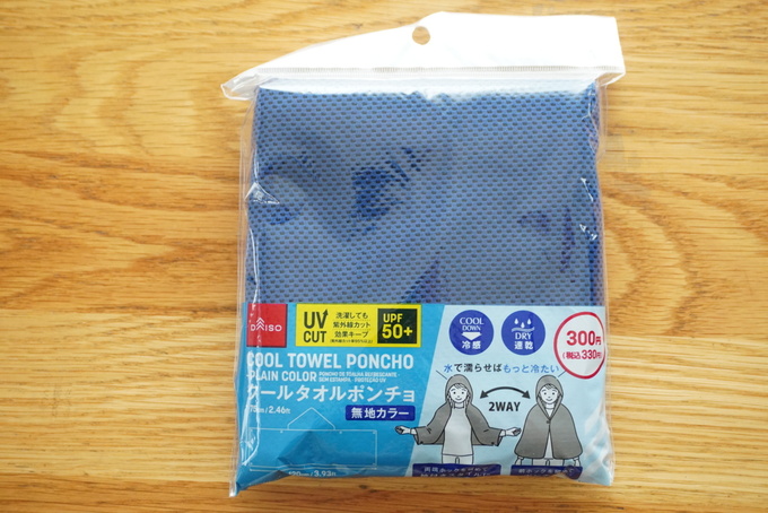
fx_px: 992
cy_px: 256
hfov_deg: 42.3
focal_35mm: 46
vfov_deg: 29.0
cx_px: 384
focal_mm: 31
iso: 2500
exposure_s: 1/50
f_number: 5.6
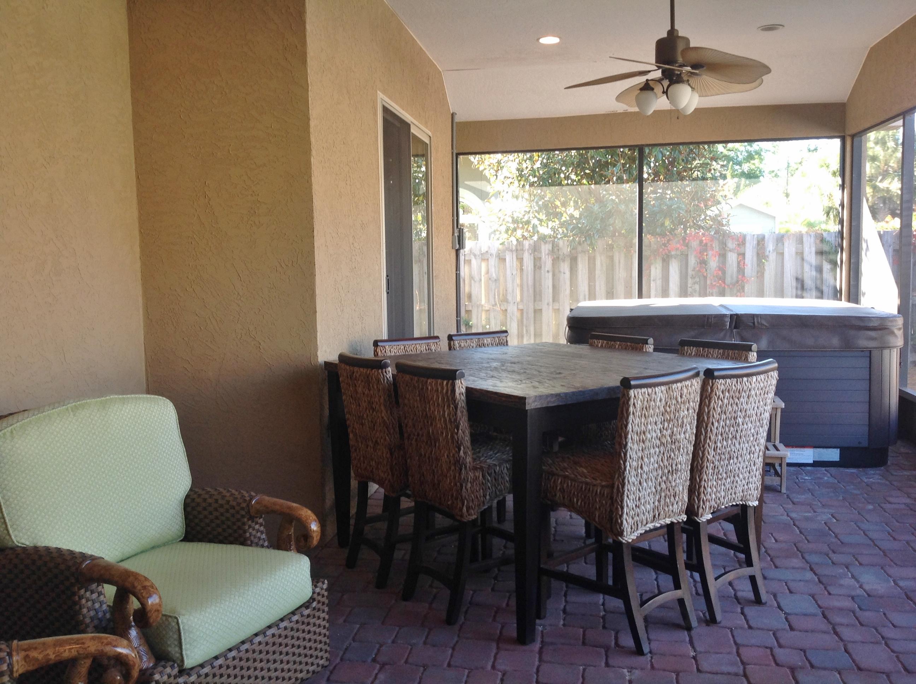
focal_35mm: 35
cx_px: 458
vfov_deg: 40.6
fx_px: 925
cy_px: 342
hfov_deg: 52.7
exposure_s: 1/40
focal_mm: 4.28
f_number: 2.4
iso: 50
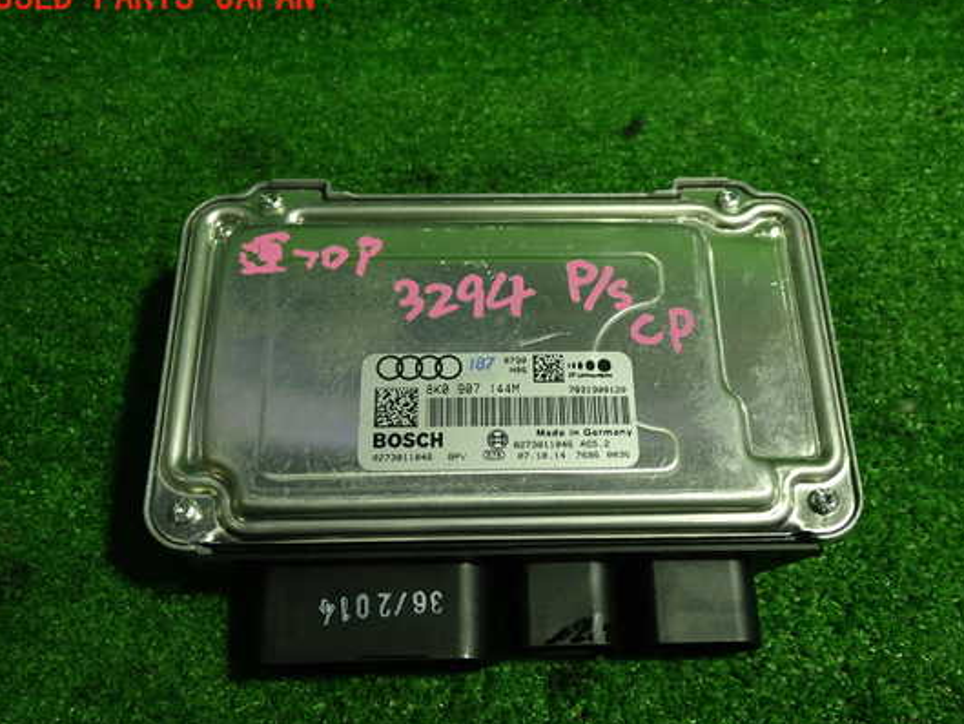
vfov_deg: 41.8
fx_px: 947
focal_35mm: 34
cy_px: 385
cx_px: 530
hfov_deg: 53.9
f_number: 2.3
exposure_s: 1/50
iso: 200
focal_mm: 5.4
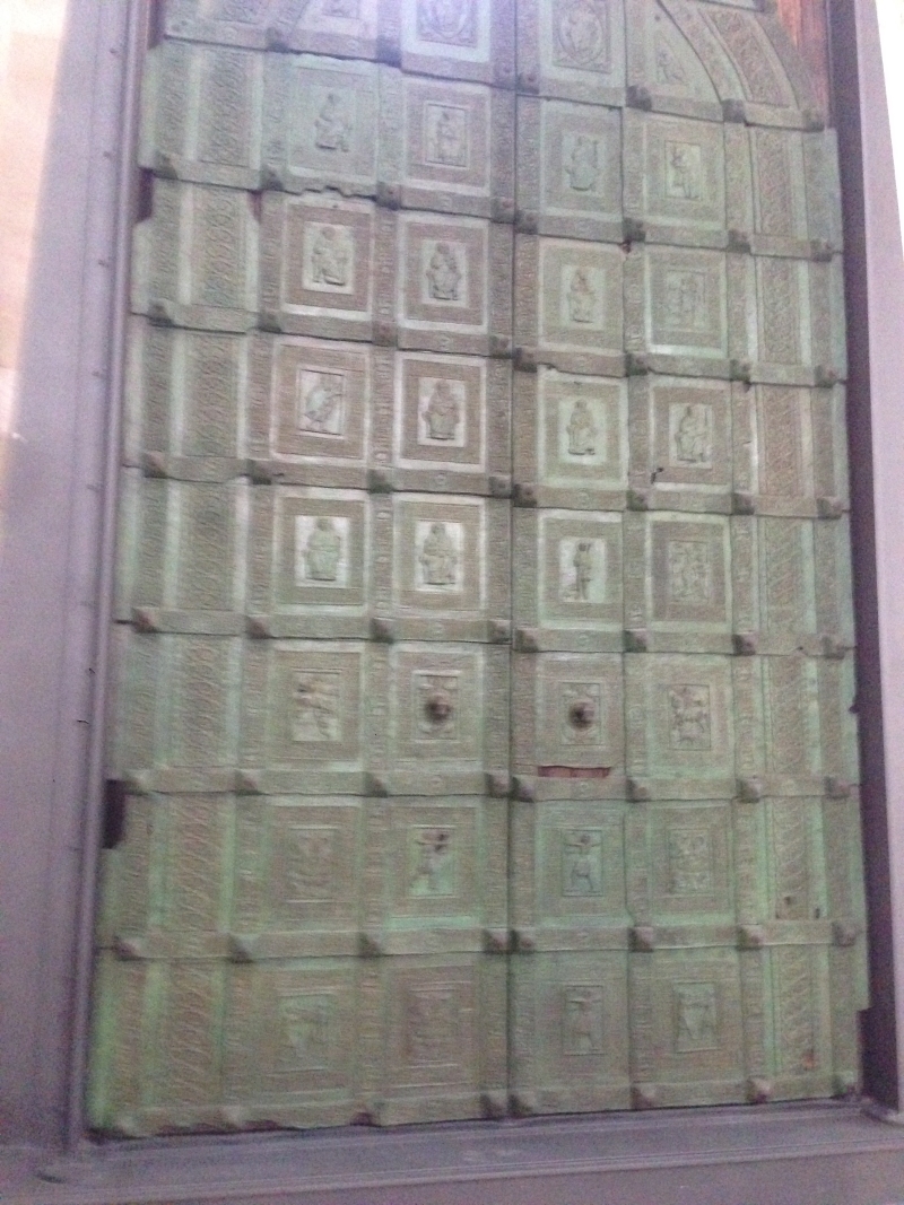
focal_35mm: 33
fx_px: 1149
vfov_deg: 55.4
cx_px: 452
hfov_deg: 42.9
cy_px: 602
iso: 640
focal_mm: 4.12
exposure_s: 1/15
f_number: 2.4
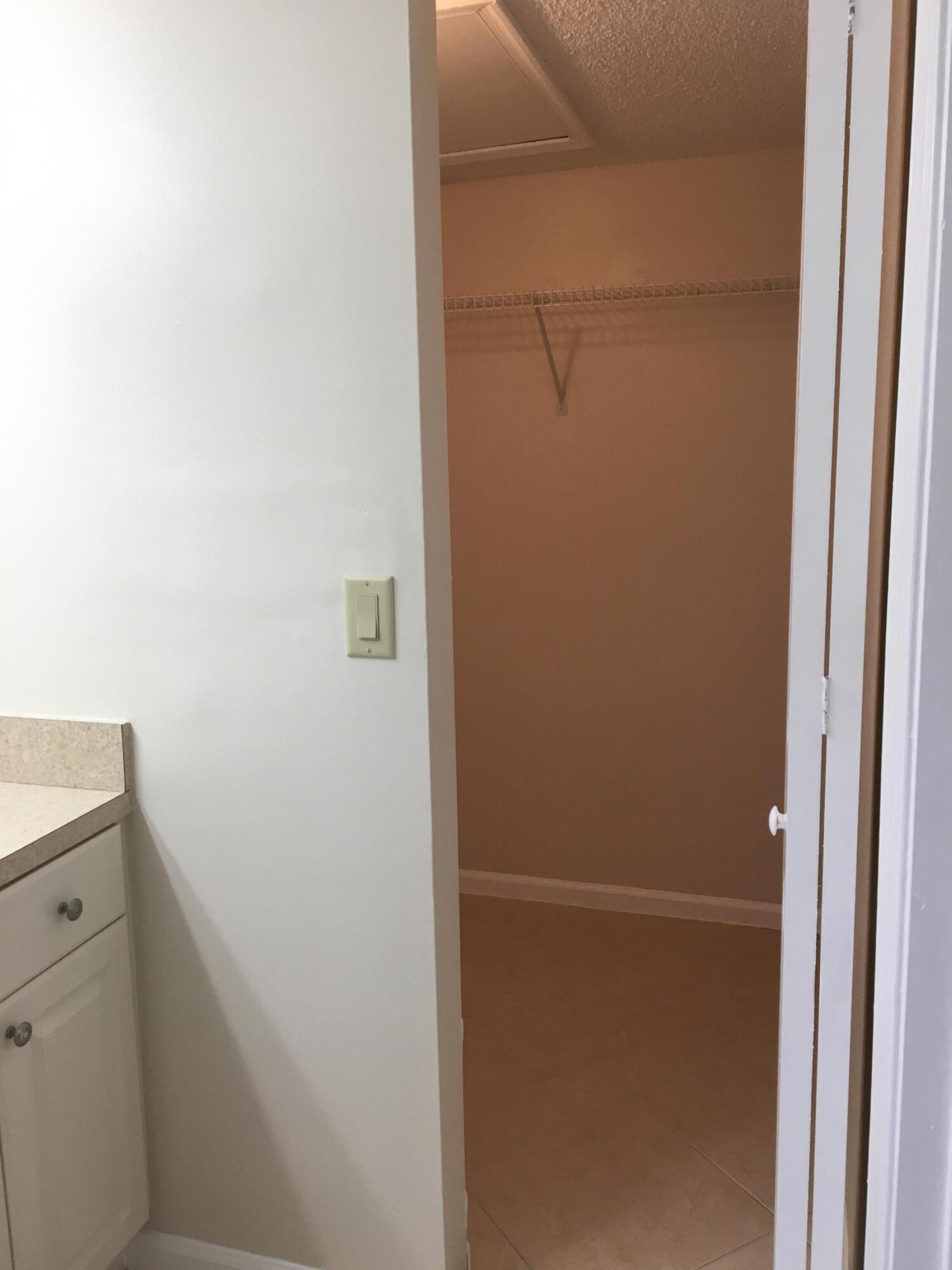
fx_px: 1063
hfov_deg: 48.2
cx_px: 476
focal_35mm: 29
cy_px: 635
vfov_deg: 61.7
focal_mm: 4.15
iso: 32
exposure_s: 1/40
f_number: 2.2
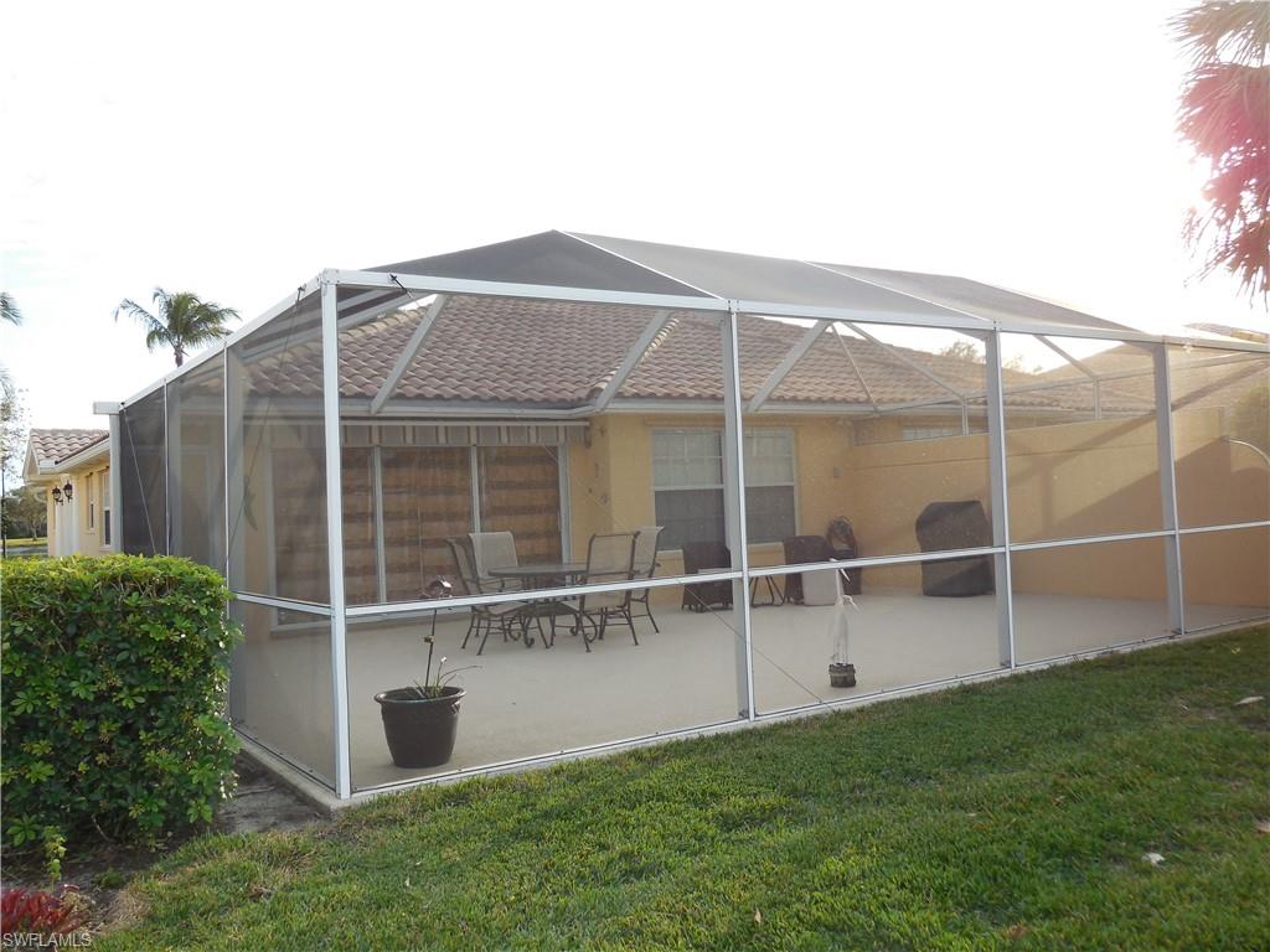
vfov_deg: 46.8
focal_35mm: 30
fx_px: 1101
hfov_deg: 60.0
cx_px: 635
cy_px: 476
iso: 125
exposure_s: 1/320
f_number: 3.2
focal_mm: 5.3
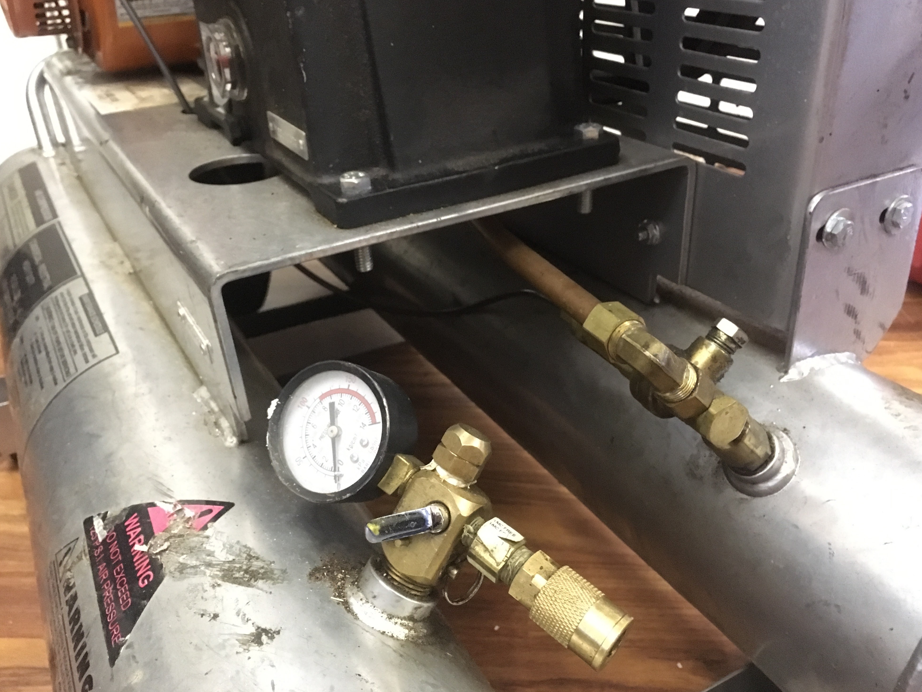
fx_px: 799
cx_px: 459
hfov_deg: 60.0
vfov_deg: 46.8
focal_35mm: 30
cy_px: 343
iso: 800
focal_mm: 4.15
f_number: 2.2
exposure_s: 1/17
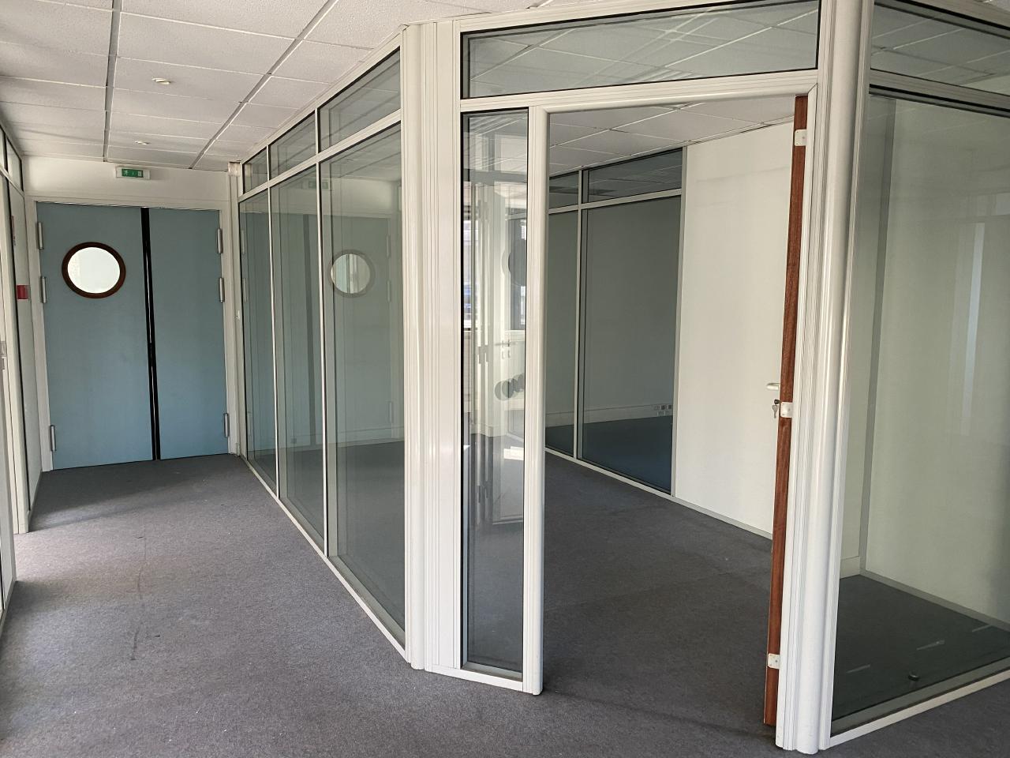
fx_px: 759
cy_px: 379
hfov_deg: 67.3
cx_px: 505
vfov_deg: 53.1
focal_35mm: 26
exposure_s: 1/60
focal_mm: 4.25
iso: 125
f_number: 1.8
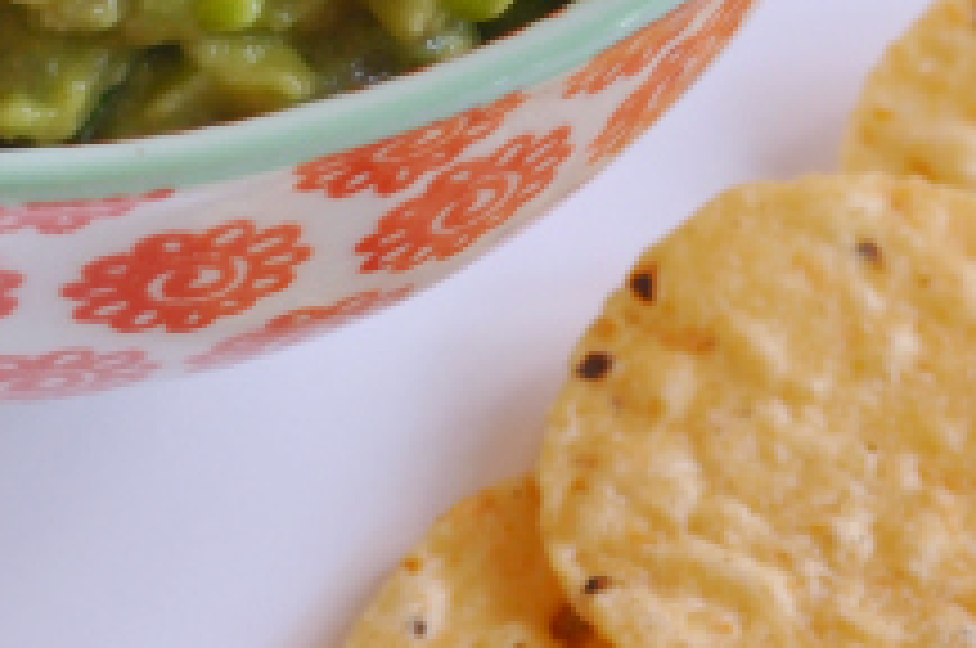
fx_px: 4846
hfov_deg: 11.4
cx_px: 137
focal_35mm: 179
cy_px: -176
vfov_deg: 7.6
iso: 280
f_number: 7.1
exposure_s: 1/20
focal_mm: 26
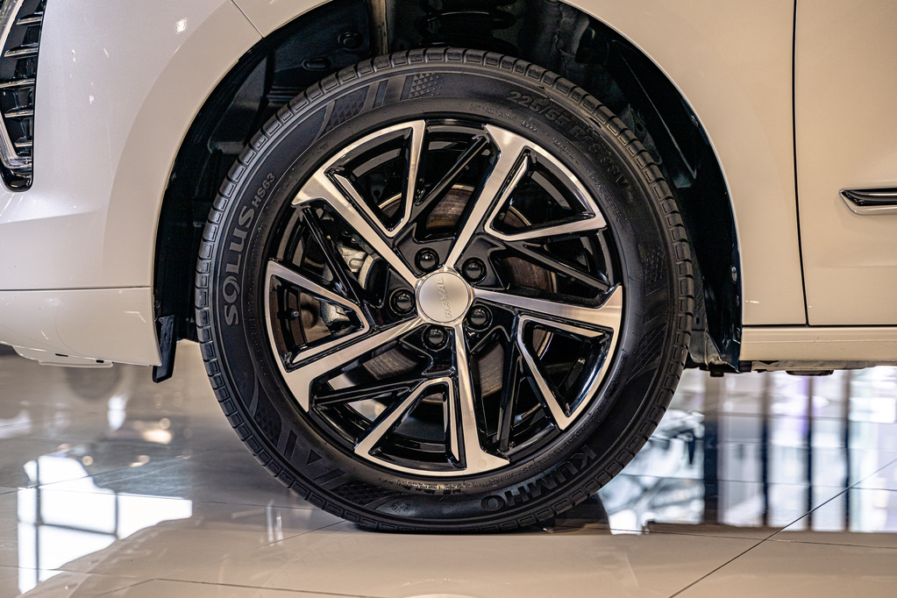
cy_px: 299
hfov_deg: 27.0
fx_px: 1869
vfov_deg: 18.2
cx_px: 448
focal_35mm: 75
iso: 400
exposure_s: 1/125
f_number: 4
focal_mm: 75
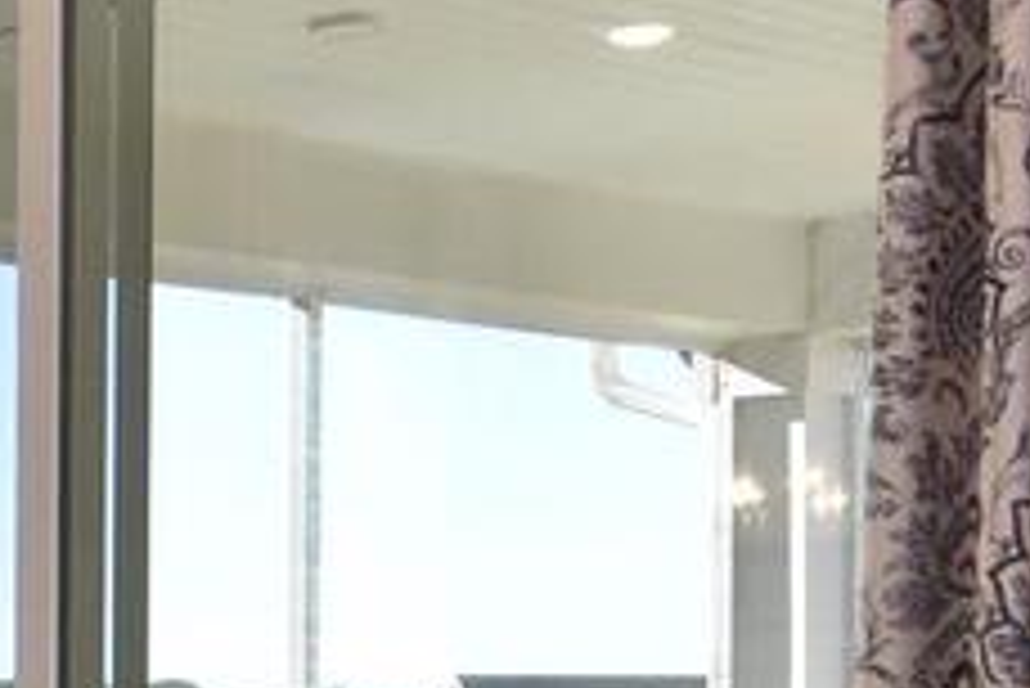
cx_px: -994
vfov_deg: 11.8
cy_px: 859
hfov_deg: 15.0
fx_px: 3235
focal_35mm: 113
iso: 800
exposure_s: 1/80
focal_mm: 12
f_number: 14
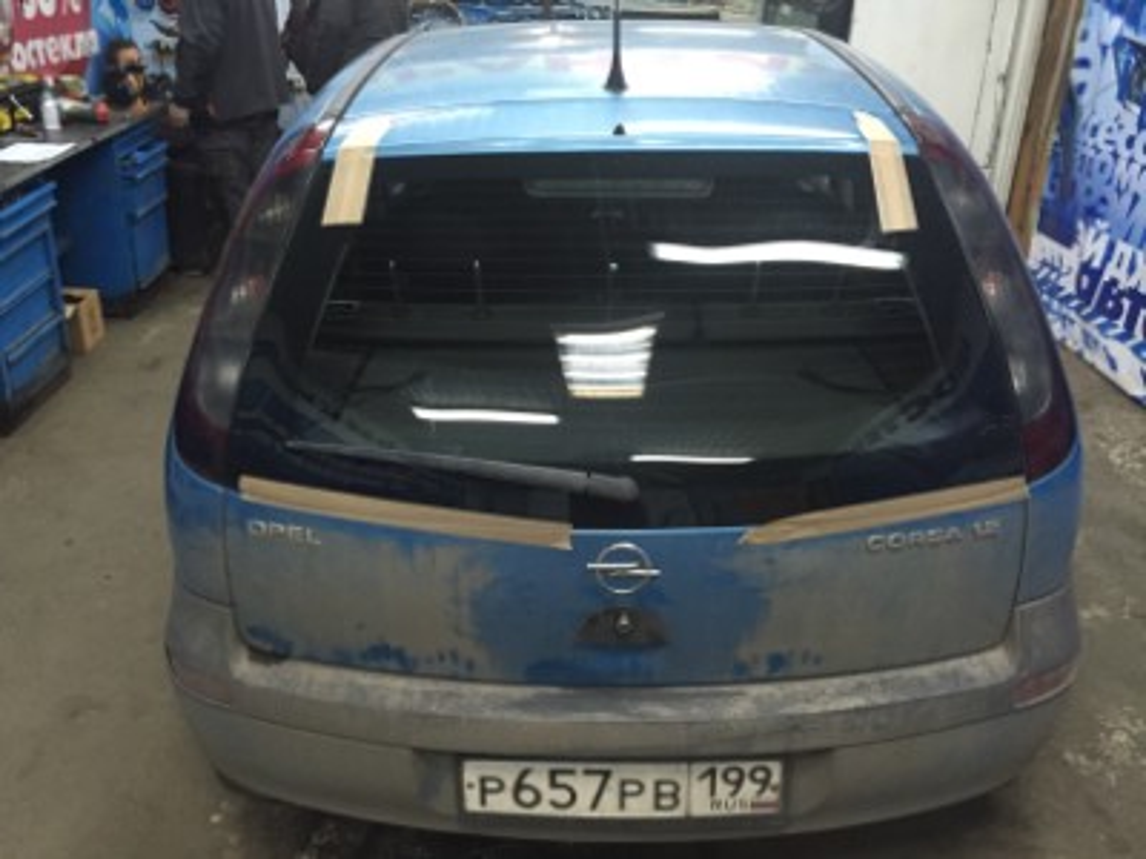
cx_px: 573
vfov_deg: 48.2
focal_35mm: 29
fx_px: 960
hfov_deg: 61.7
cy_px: 430
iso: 250
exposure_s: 1/33
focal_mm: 4.15
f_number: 2.2
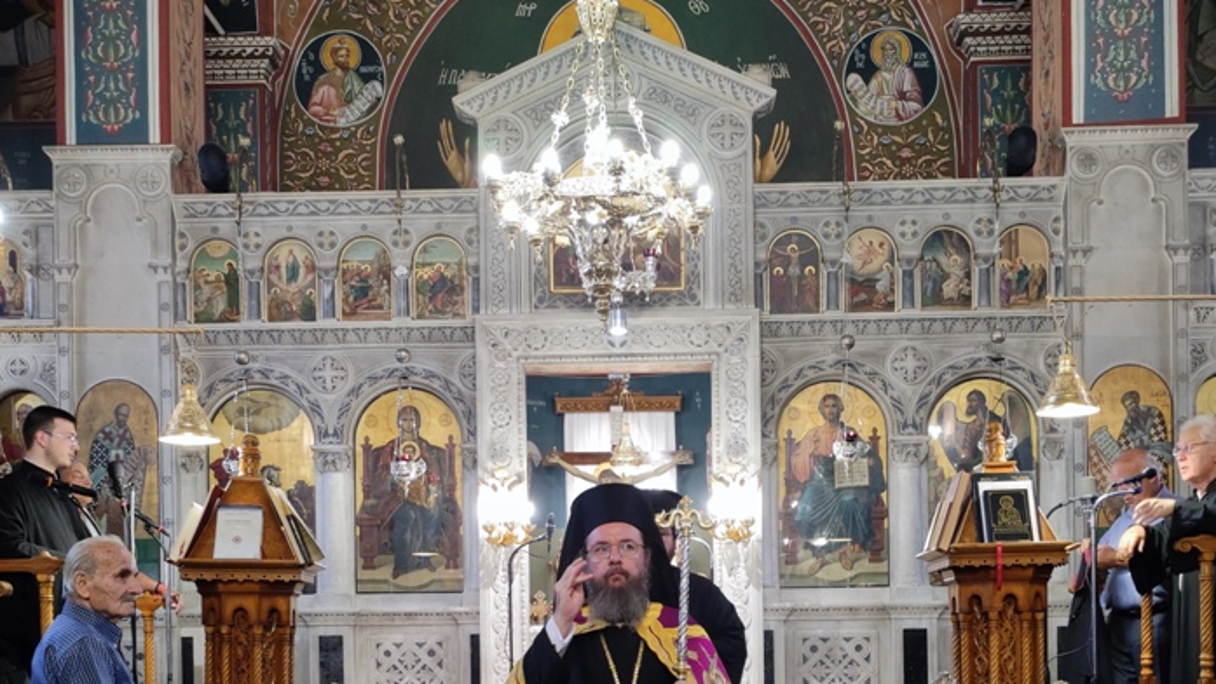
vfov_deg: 28.2
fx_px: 1290
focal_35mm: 40
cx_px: 612
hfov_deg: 50.5
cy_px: 658
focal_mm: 4.7
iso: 771
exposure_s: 1/33
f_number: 1.79
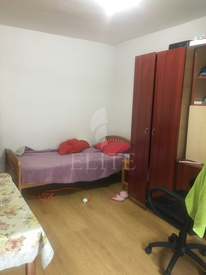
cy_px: 138
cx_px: 103
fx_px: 230
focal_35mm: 29
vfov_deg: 61.7
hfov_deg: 48.2
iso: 200
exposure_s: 1/17
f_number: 2.2
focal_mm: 4.15
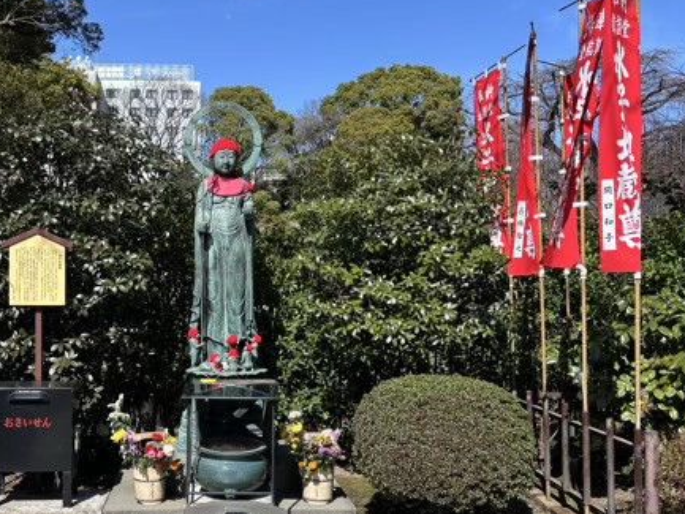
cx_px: 220
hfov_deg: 44.0
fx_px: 831
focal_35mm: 42
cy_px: 295
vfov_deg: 34.3
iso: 50
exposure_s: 1/2513
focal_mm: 5.96
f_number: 1.6
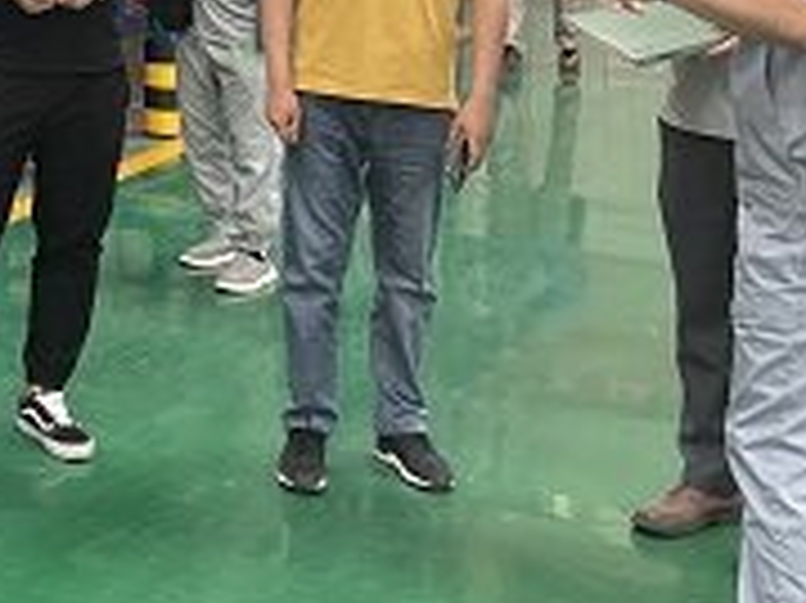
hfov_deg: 20.8
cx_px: -194
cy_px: -266
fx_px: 2024
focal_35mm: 87
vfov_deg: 15.8
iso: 125
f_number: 1.6
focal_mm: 5.1
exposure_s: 1/121
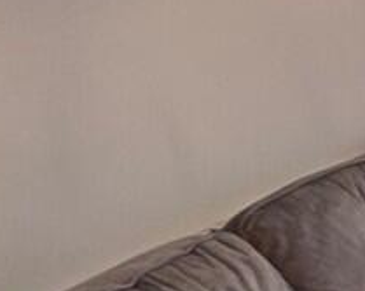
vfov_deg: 22.8
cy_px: 146
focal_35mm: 67
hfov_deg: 15.9
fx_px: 723
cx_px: 844
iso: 100
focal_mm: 2.22
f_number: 2.2
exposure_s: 1/100
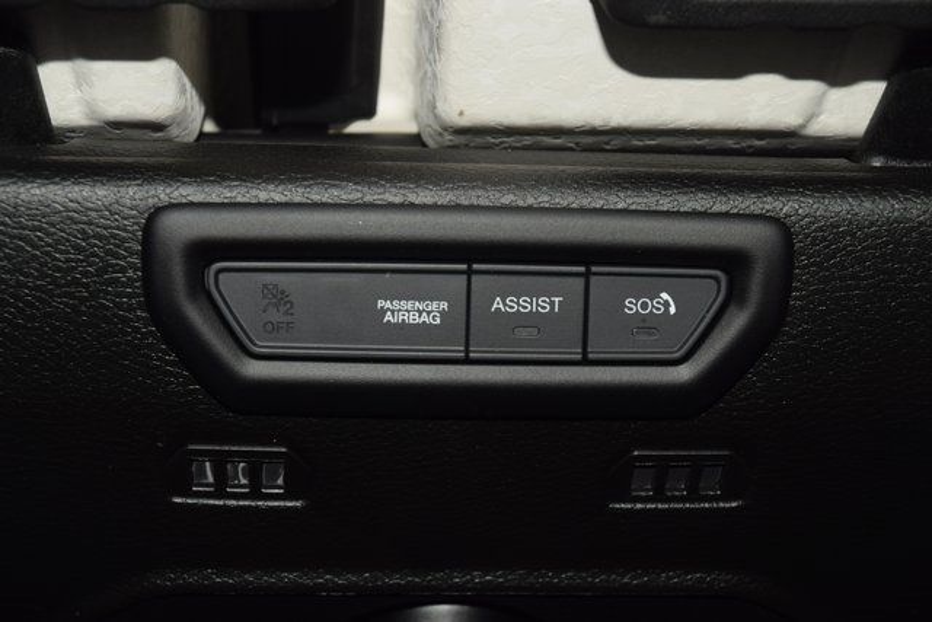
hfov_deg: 24.2
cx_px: 466
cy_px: 311
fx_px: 2175
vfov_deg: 16.3
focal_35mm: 84
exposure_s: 1/125
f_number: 8
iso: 100
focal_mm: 56
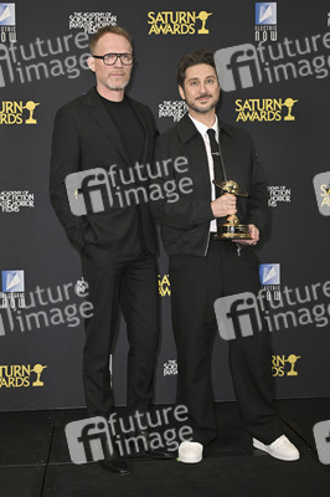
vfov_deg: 42.8
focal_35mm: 46
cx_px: 165
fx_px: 634
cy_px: 248
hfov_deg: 29.2
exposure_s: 1/320
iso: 2000
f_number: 5.6
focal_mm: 46
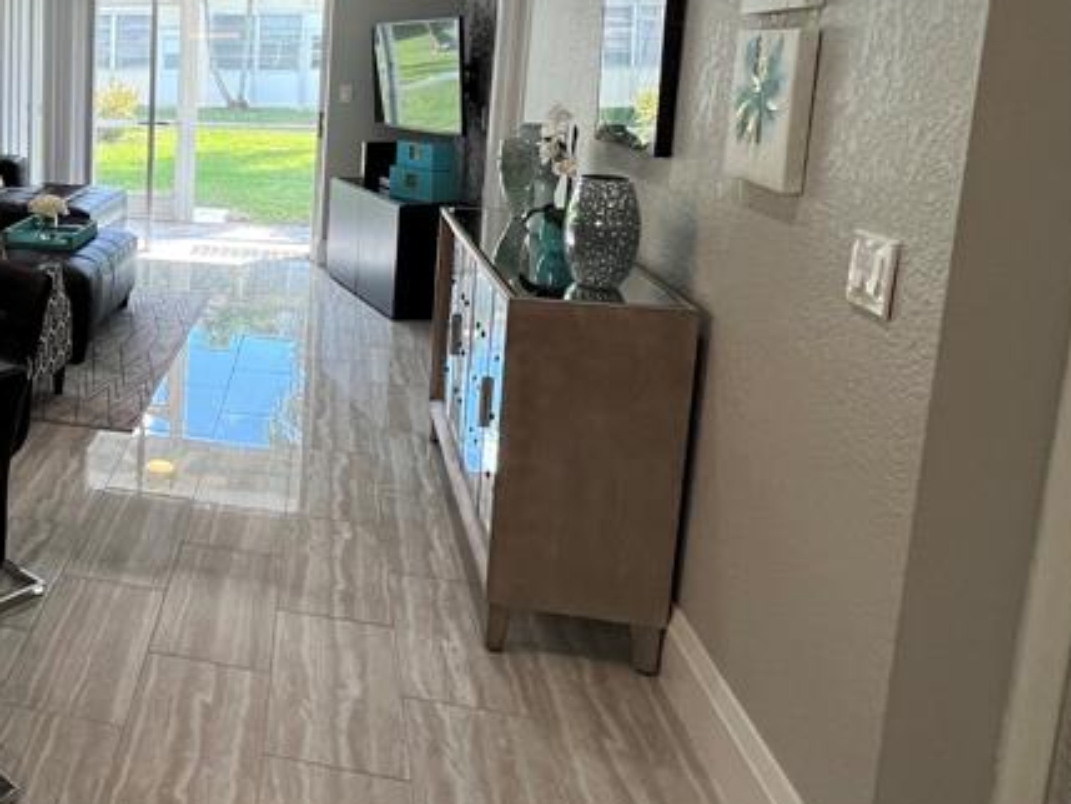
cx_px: 30
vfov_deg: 44.0
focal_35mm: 31
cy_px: 200
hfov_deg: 49.1
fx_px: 959
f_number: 1.8
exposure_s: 1/120
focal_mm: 1.57
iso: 80
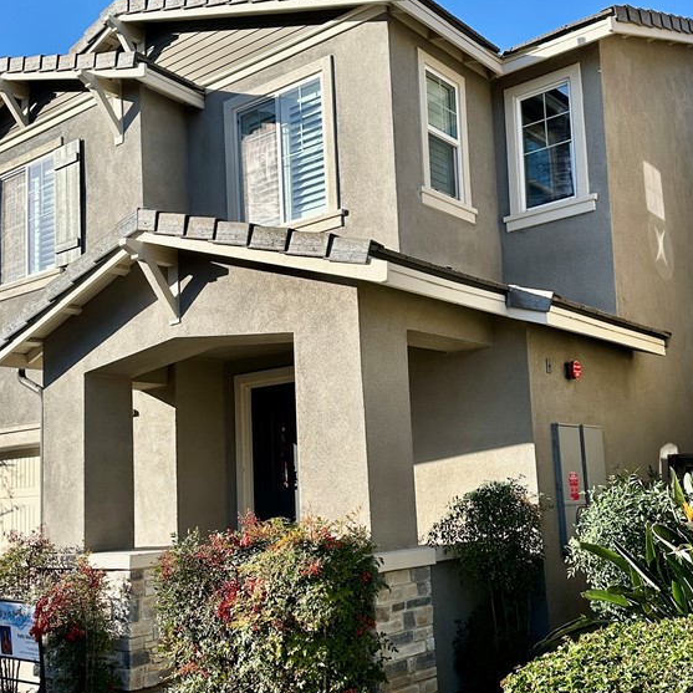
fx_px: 883
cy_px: 392
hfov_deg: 42.8
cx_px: 357
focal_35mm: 39
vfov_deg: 42.7
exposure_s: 1/2809
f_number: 1.78
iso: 80
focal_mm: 6.86
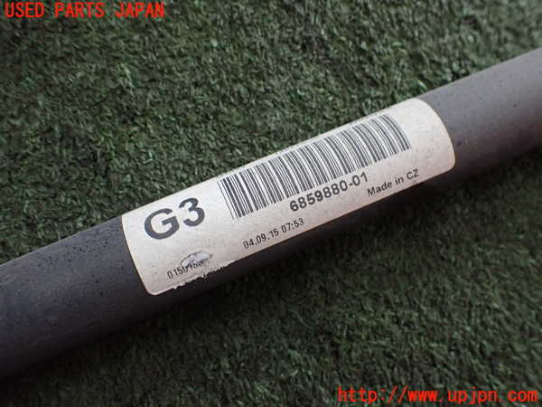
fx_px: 470
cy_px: 204
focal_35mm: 30
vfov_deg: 46.8
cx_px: 271
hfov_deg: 60.0
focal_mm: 5.4
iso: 640
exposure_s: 1/125
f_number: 2.3
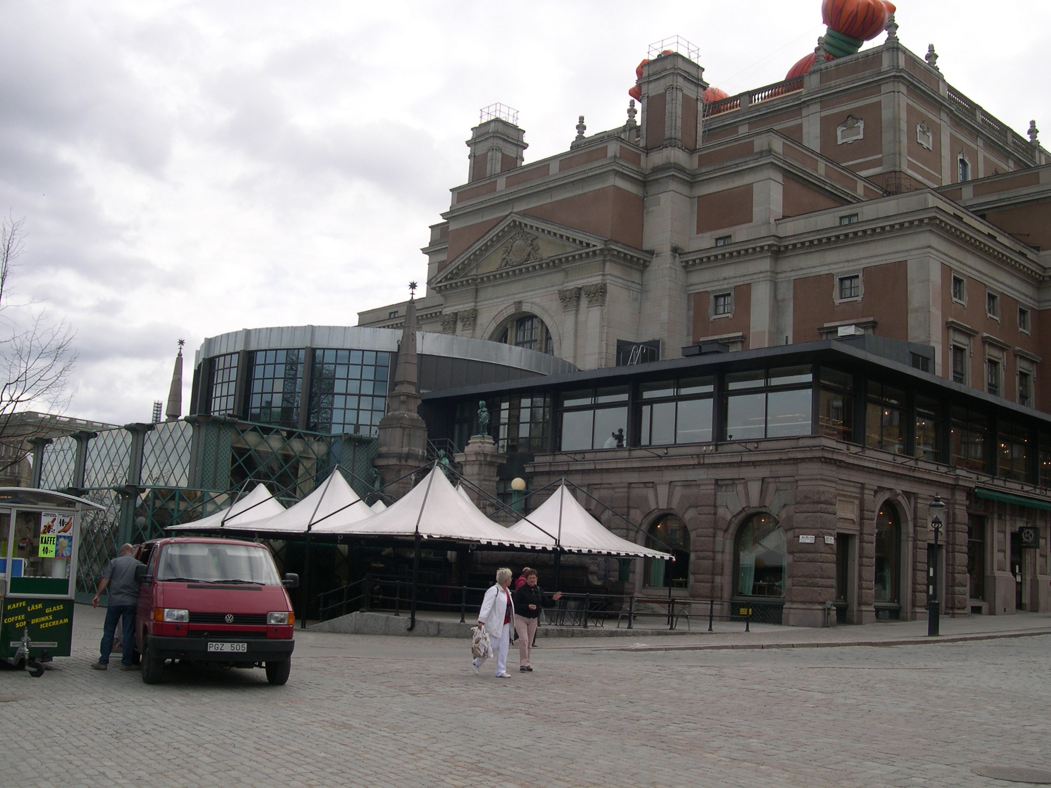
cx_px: 526
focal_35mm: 38
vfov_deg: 37.7
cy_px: 394
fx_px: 1154
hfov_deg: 49.0
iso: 100
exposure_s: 1/97.2
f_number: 7.6
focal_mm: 8
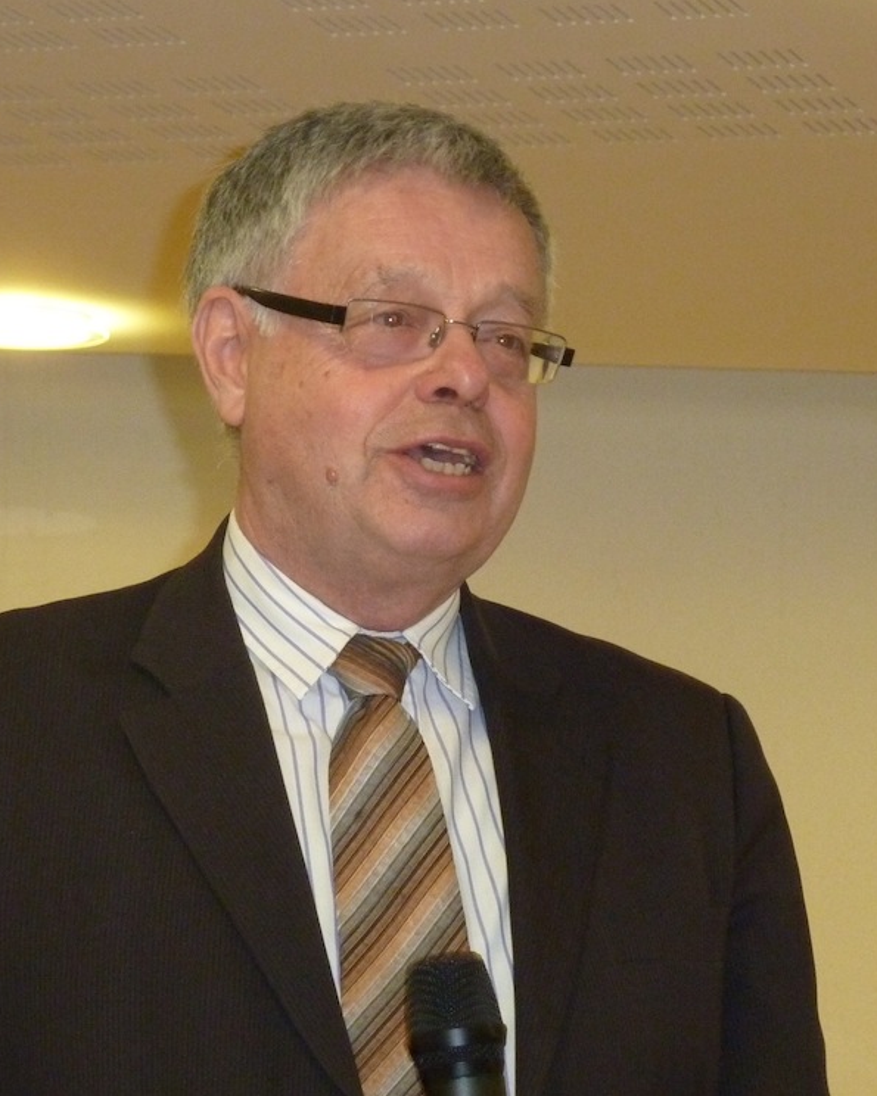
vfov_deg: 11.5
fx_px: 5452
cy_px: 547
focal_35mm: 168
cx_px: 430
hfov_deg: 9.2
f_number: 4.4
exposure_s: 1/40
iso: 500
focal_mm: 21
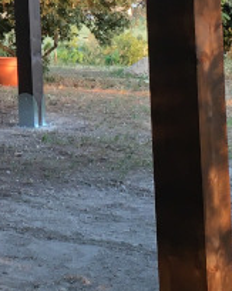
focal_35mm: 139
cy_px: -44
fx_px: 1194
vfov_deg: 13.5
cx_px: -26
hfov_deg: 10.9
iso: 32
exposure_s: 1/33
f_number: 2.2
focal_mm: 4.15
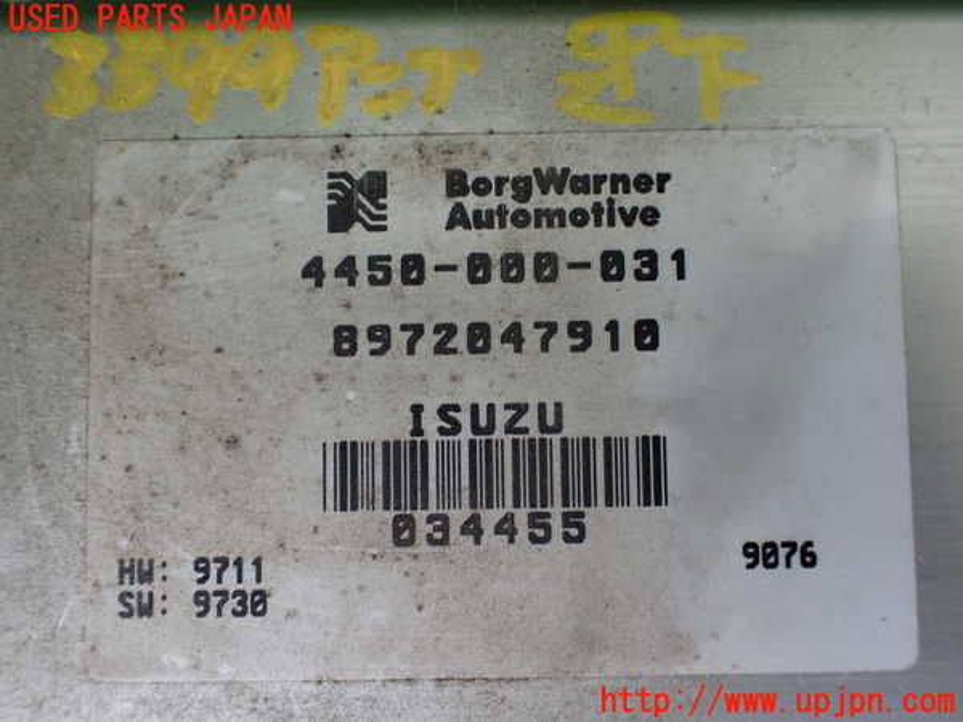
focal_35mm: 30
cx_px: 482
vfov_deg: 46.8
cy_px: 361
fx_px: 835
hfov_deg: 60.0
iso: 800
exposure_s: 1/60
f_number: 2.3
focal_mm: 5.4
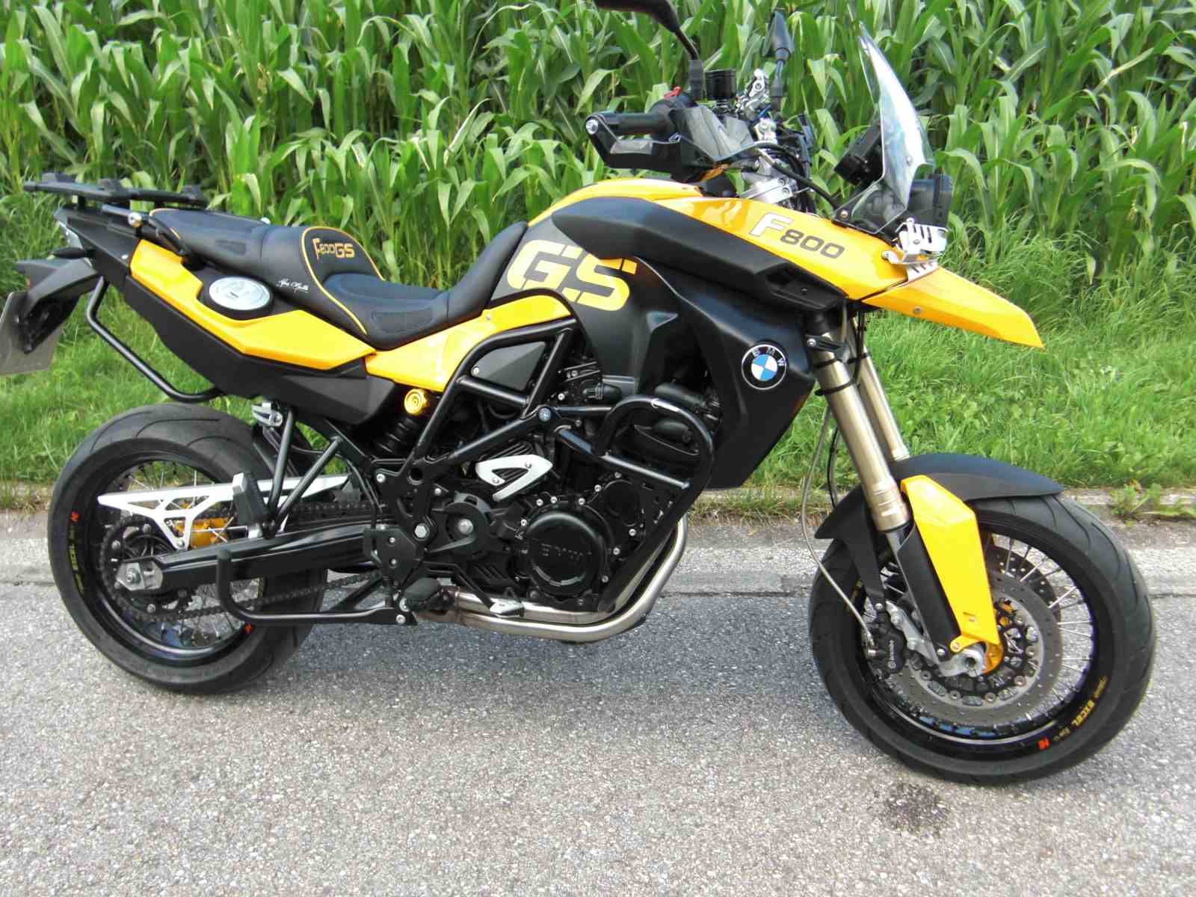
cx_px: 598
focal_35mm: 33
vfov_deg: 42.9
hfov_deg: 55.4
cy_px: 448
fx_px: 1140
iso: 200
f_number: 2.7
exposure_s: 1/640
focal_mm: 5.8
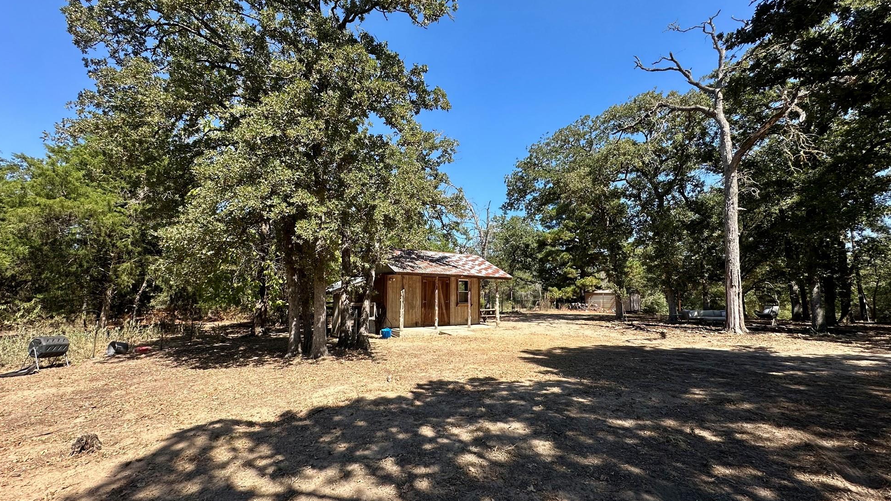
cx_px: 440
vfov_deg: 67.1
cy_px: 259
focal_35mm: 16
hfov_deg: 99.4
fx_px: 378
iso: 40
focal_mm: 2.22
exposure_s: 1/955
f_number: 2.2
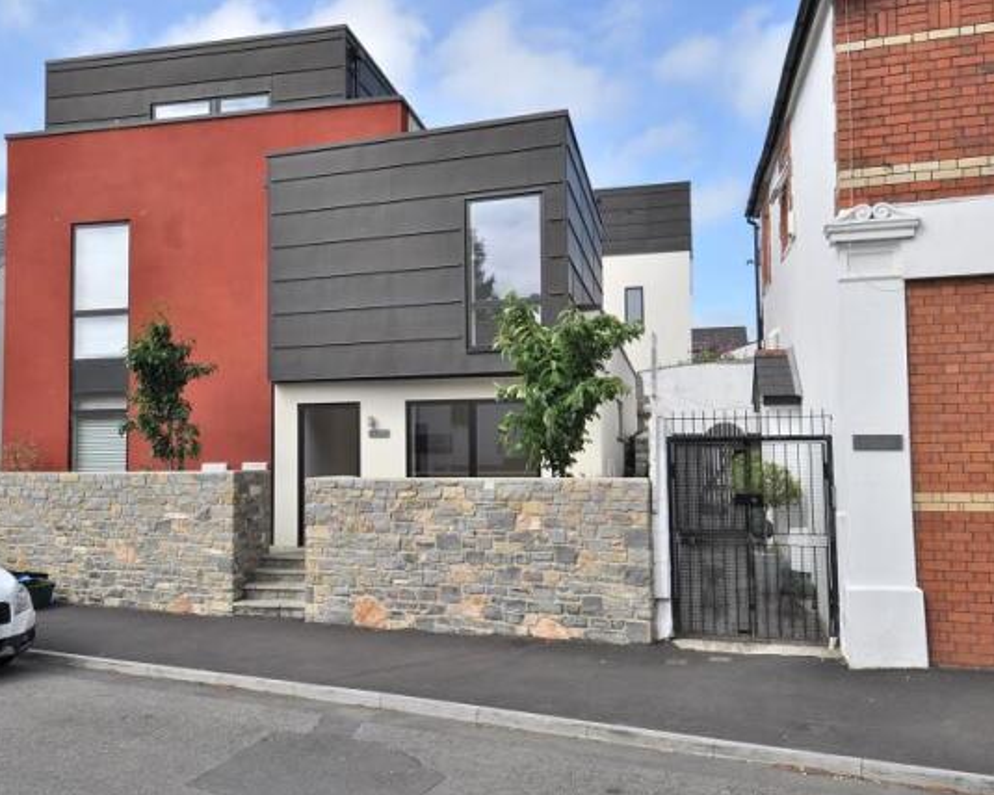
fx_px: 912
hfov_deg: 57.1
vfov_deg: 47.1
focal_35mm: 31
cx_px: 450
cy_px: 402
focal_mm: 18
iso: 200
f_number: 9
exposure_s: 1/320
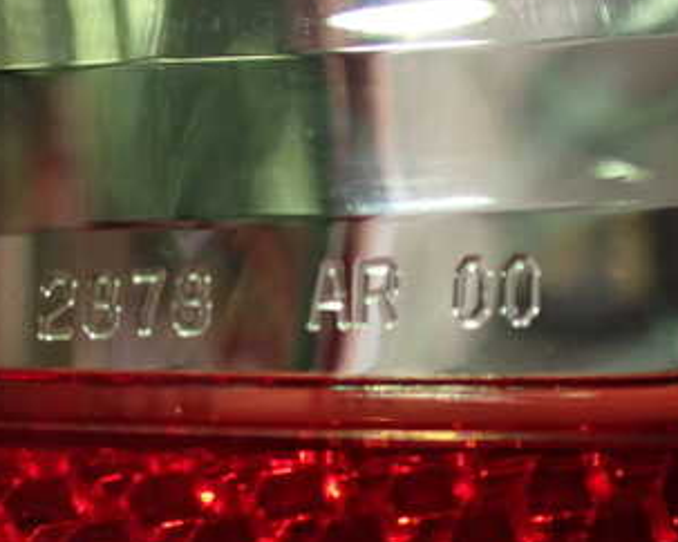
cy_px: 271
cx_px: 228
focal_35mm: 58
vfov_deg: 26.2
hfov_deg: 32.2
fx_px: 1163
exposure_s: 1/30
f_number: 2.3
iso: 800
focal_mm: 5.4
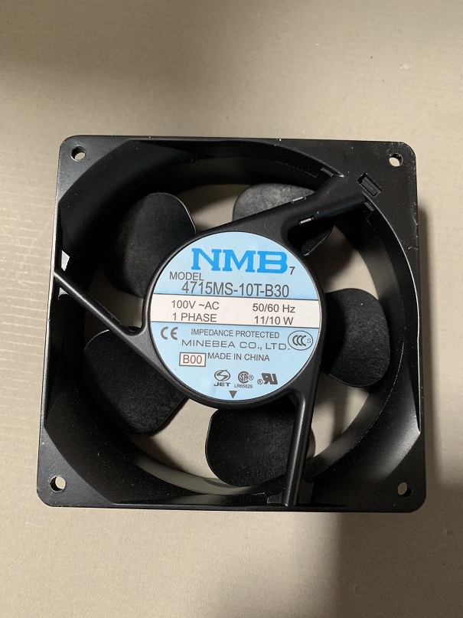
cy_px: 309
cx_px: 232
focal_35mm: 26
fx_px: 464
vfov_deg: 67.3
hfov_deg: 53.1
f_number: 1.8
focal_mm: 4.25
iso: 320
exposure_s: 1/60
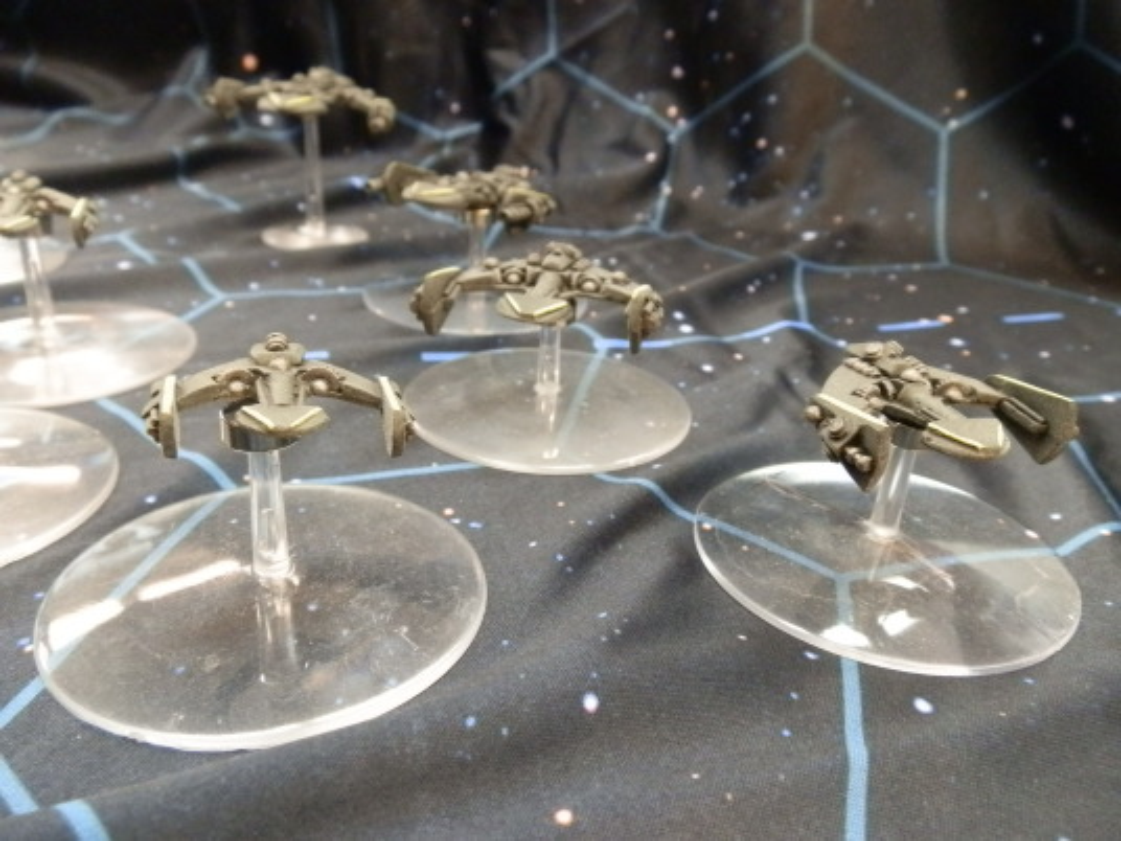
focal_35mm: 28
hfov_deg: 63.4
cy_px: 420
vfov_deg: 49.7
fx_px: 907
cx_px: 560
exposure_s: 1/25
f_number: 3.1
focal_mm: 5
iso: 400
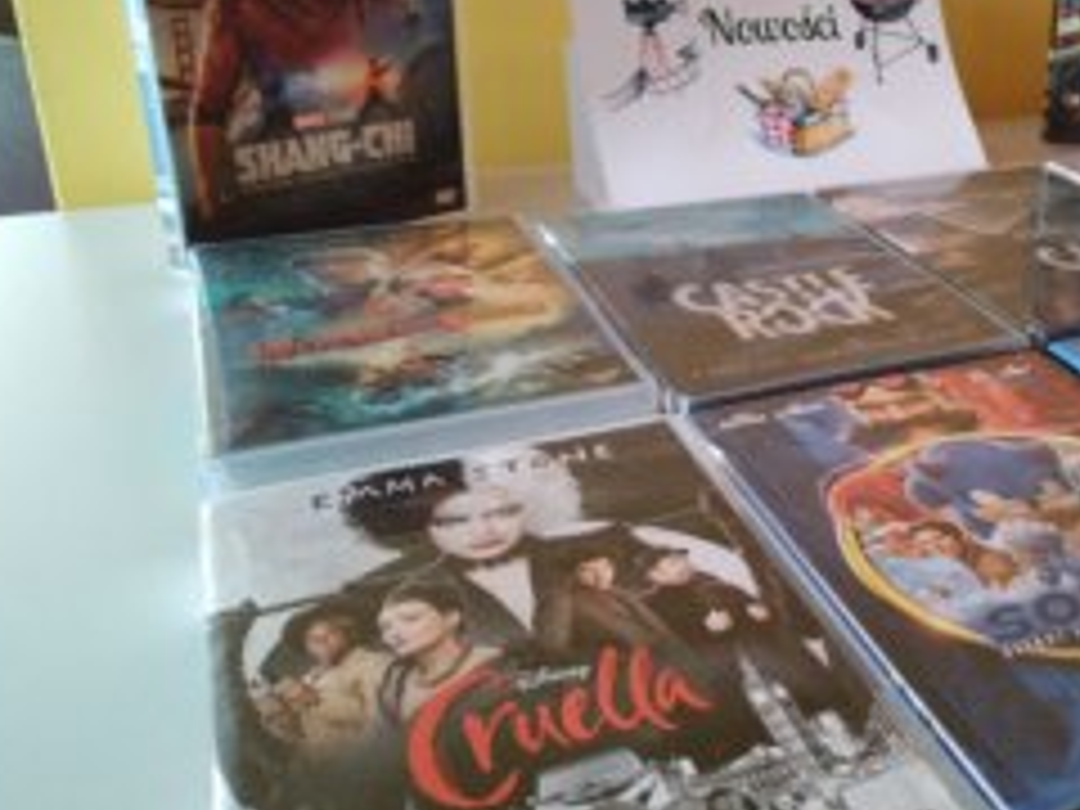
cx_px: 832
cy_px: 297
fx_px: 1404
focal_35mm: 45
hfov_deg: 40.7
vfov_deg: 32.0
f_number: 1.9
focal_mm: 4.95
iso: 559
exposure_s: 1/30
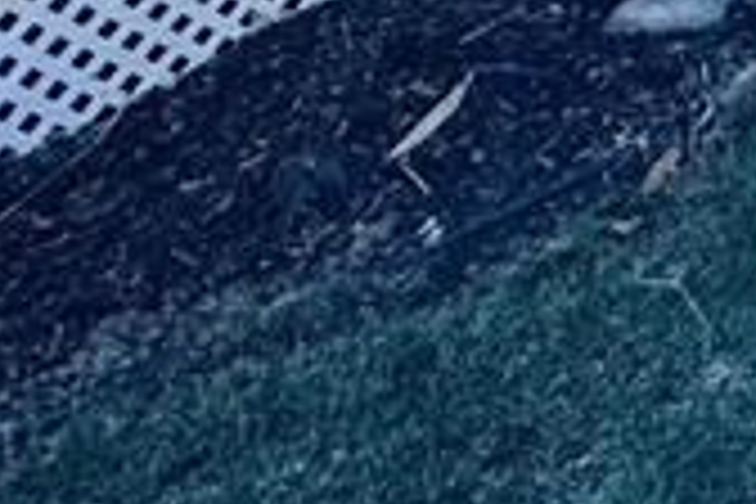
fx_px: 1869
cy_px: -954
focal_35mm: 89
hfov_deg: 17.9
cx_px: 1395
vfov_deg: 10.9
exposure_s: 1/899
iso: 40
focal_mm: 2.22
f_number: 2.2
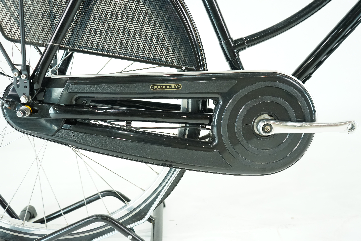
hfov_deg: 60.3
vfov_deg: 42.3
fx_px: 311
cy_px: 120
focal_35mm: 31
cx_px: 180
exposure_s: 1/200
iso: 2000
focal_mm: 31
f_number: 4
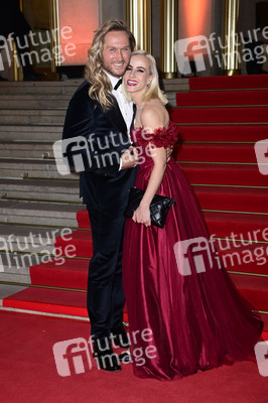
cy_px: 202
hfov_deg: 20.9
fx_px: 727
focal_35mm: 65
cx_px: 134
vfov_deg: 31.0
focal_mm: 65
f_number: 5
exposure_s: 1/60
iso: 2000
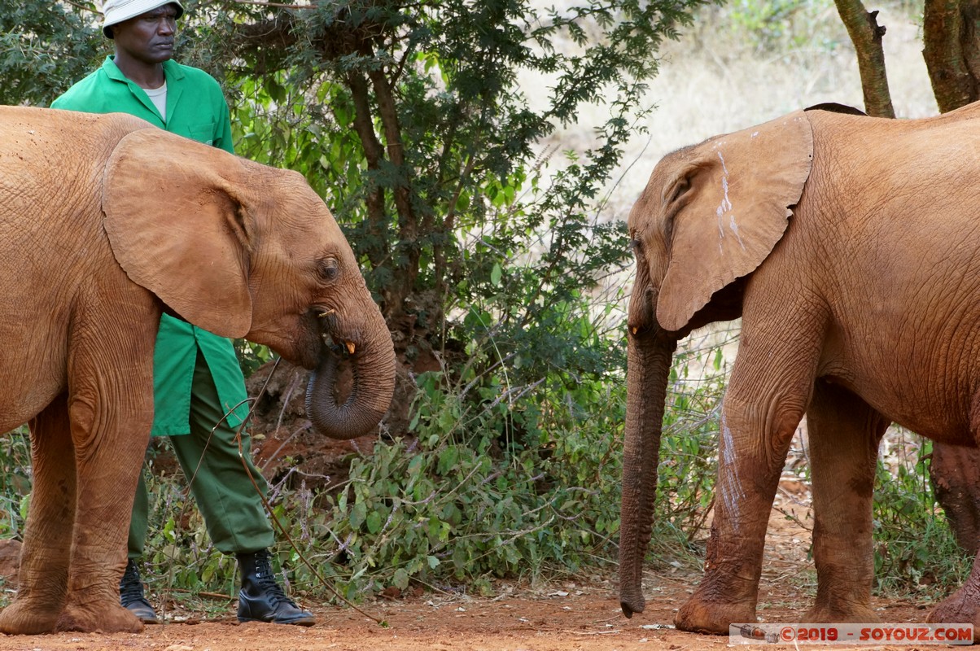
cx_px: 490
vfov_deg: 4.8
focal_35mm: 285
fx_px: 7750
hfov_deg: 7.2
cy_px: 326
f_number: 8
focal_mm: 190
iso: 800
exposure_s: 1/320
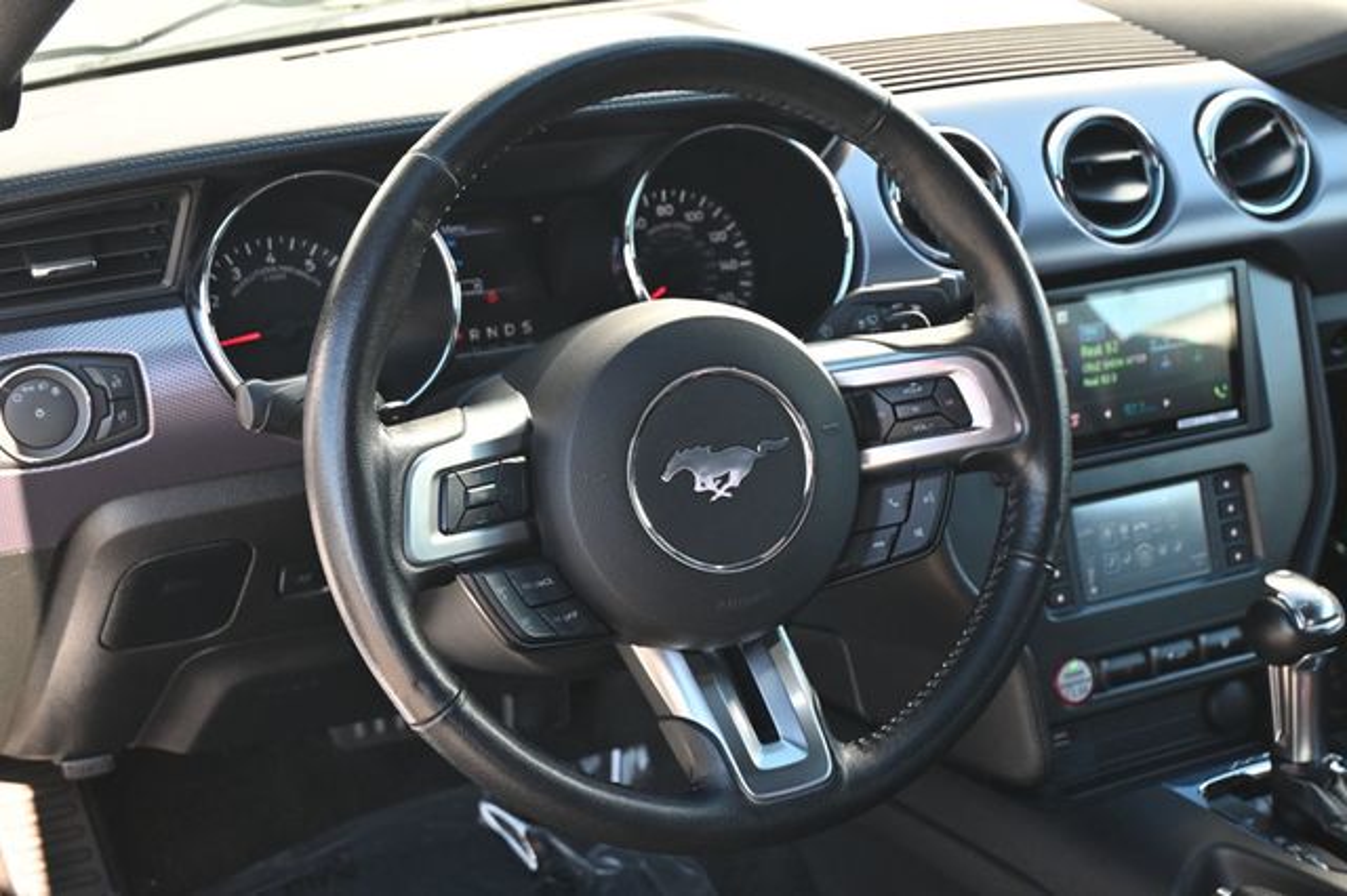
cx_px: 674
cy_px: 448
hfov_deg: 40.6
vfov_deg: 27.6
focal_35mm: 49
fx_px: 1823
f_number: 5
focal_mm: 32.5
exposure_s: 1/125
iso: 560
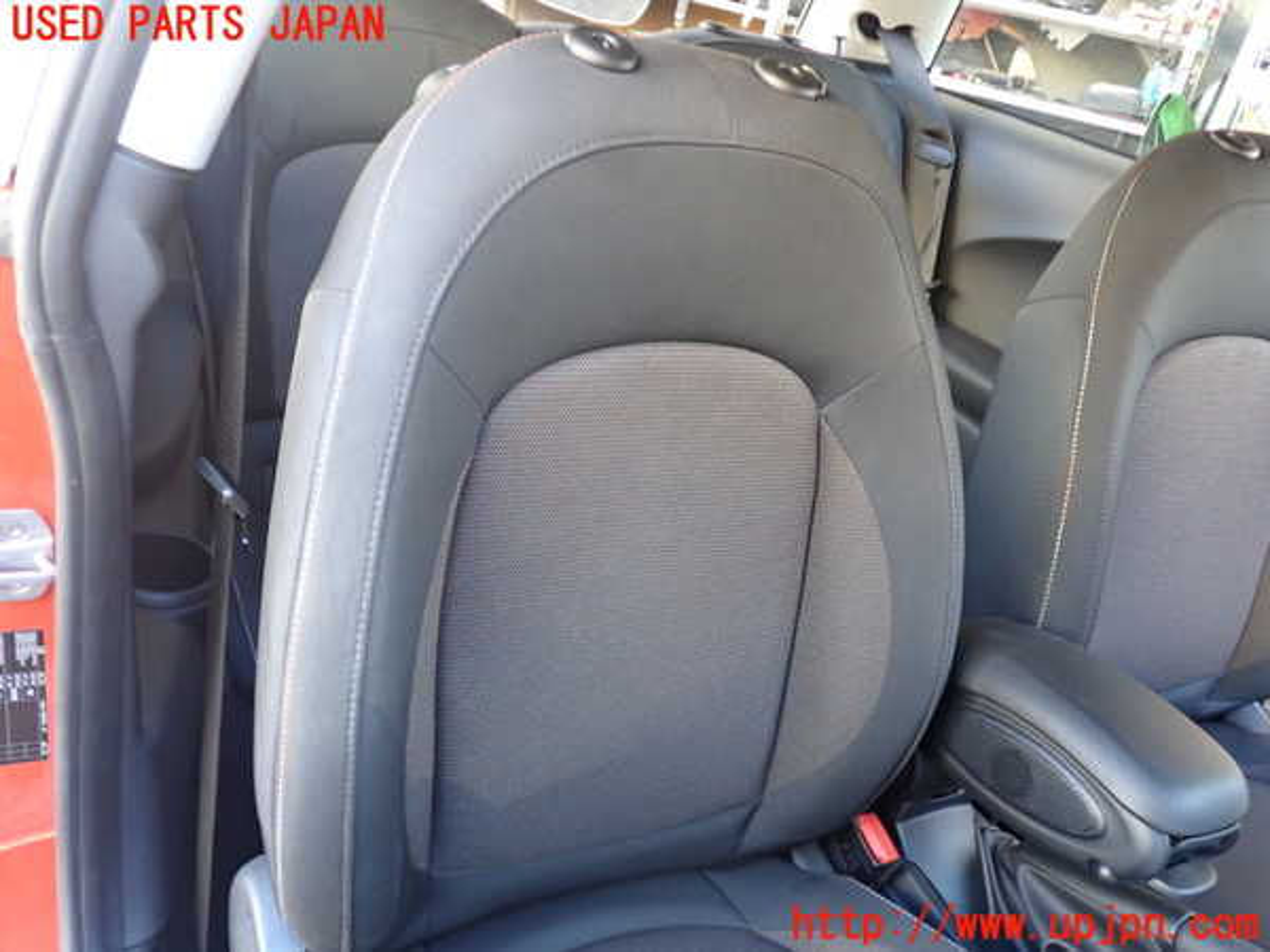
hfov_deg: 60.0
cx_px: 635
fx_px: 1101
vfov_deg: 46.8
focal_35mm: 30
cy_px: 476
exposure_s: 1/30
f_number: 2.3
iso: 200
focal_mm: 5.4
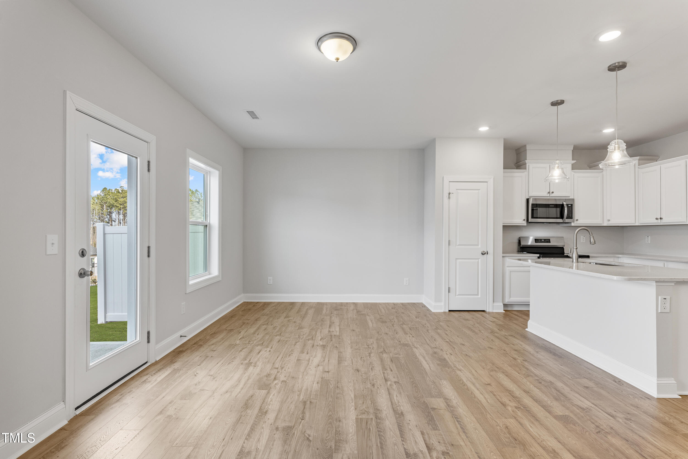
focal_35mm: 16
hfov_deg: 96.7
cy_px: 230
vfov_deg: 73.7
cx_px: 344
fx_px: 306
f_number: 9
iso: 640
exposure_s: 1/13
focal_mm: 16
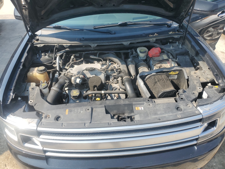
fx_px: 169
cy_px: 84
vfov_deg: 53.1
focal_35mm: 26
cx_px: 112
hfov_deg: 67.3
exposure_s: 1/1429
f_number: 1.5
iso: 50
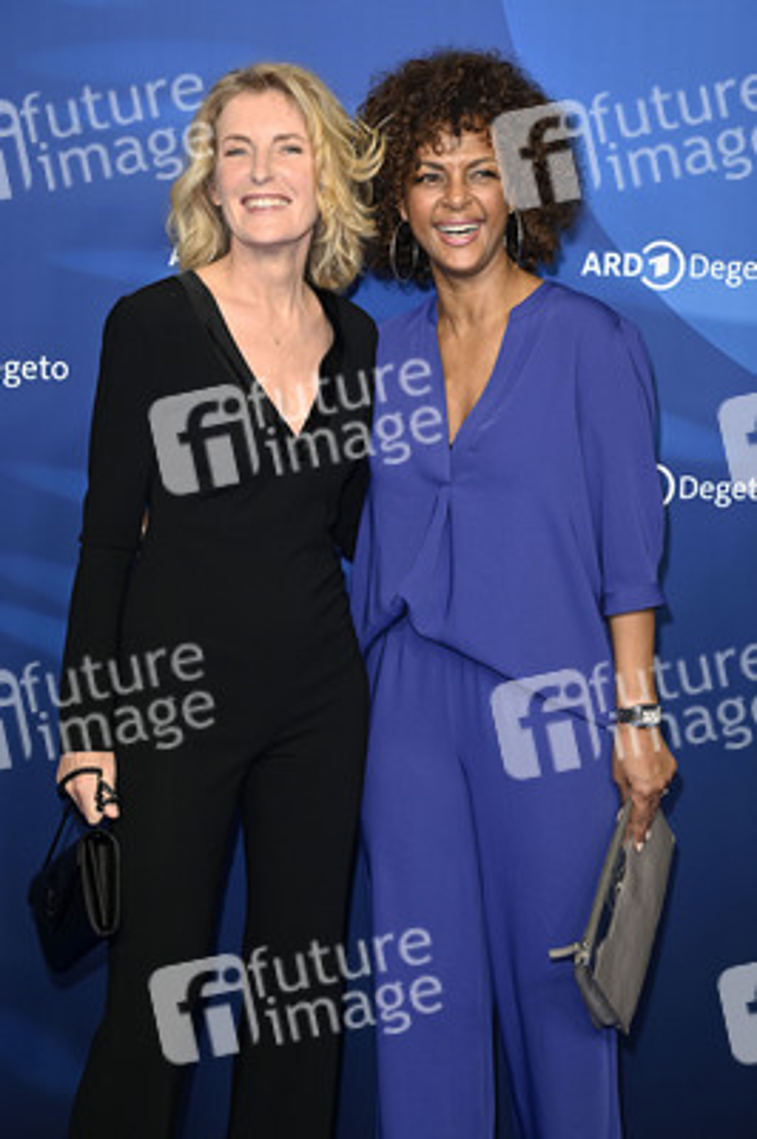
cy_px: 570
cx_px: 378
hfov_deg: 22.6
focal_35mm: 60
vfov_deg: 33.4
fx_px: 1896
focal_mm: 60
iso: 1000
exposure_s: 1/200
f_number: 5
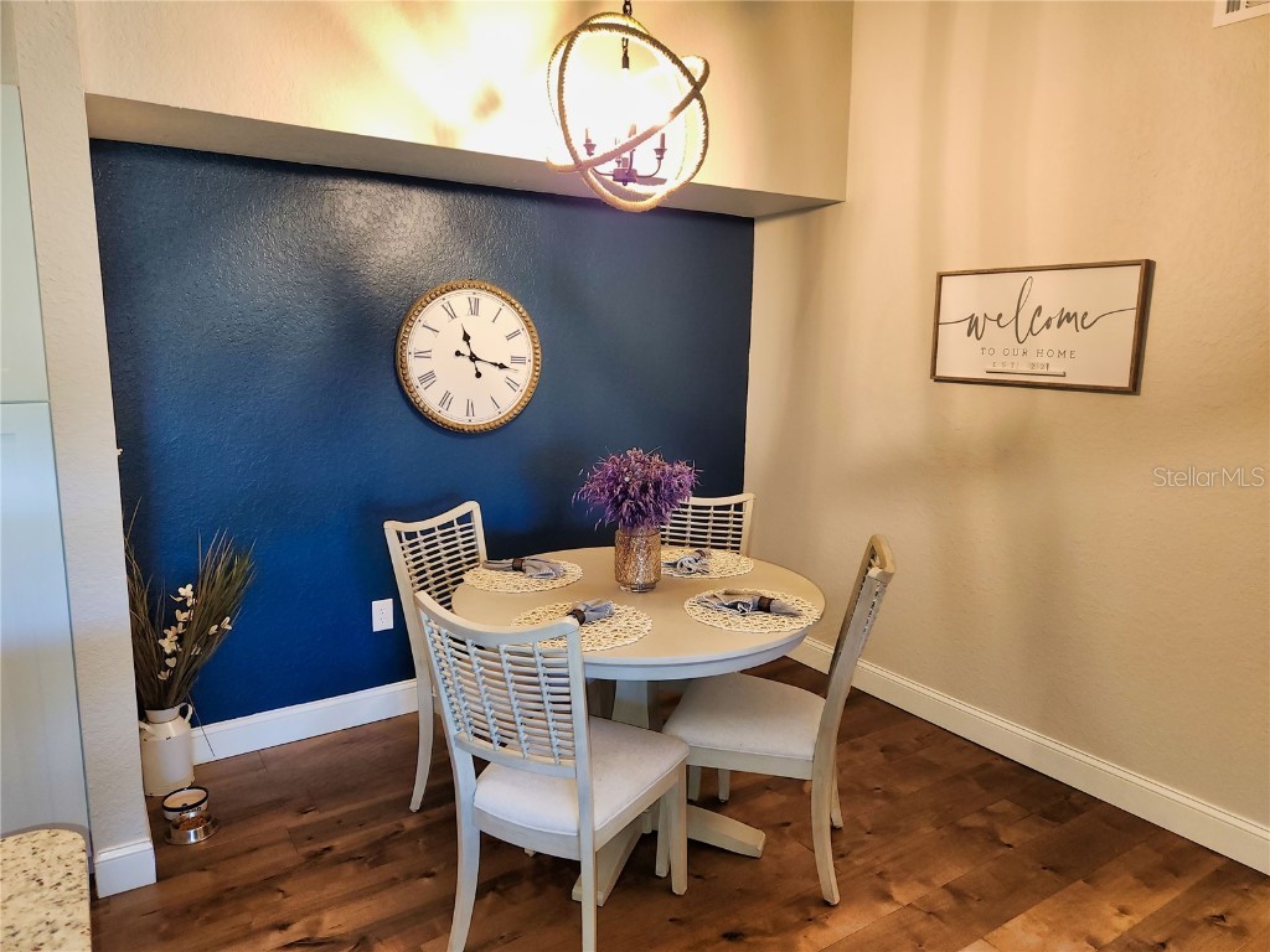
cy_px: 476
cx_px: 635
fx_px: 844
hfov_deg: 73.9
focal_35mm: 23
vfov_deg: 58.9
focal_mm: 5.4
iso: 100
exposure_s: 1/40
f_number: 1.8
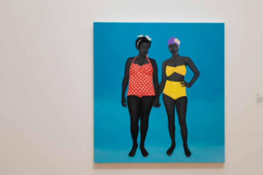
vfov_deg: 21.6
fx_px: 460
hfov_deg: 31.7
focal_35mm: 63
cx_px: 169
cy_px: 86
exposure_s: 1/13
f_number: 8
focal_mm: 40
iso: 400
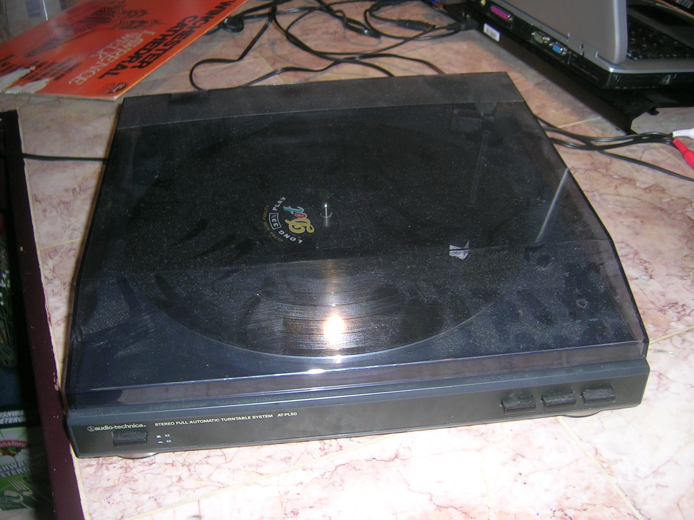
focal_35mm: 38
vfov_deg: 37.7
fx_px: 762
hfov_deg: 49.0
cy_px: 270
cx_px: 339
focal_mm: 5.4
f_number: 2.8
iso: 50
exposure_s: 1/60.1
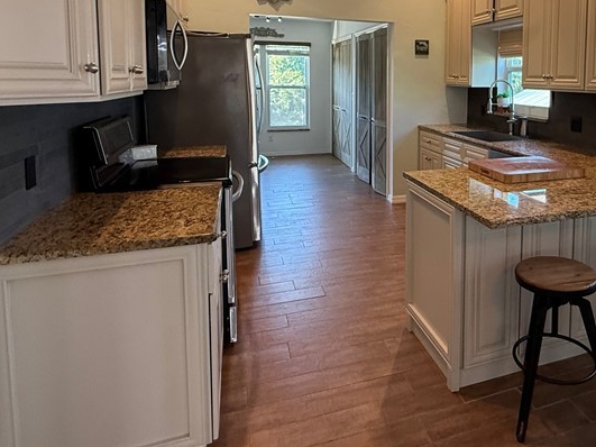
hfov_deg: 62.9
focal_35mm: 27
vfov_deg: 49.4
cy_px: 116
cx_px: 420
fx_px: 465
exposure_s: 1/120
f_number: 2.2
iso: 320
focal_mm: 2.22
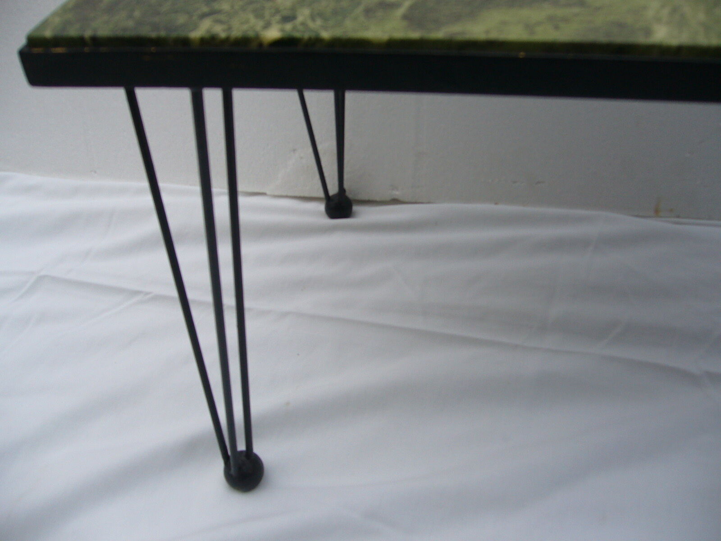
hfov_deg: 52.6
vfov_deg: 40.7
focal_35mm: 35
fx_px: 729
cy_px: 270
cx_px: 360
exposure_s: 1/30
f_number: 2.8
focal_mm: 5.8
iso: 80
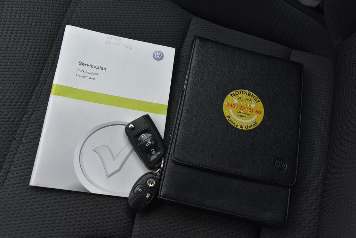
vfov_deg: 37.9
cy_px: 119
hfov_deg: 54.4
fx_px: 346
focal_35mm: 35
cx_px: 178
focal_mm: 35
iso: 500
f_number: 5
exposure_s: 1/100
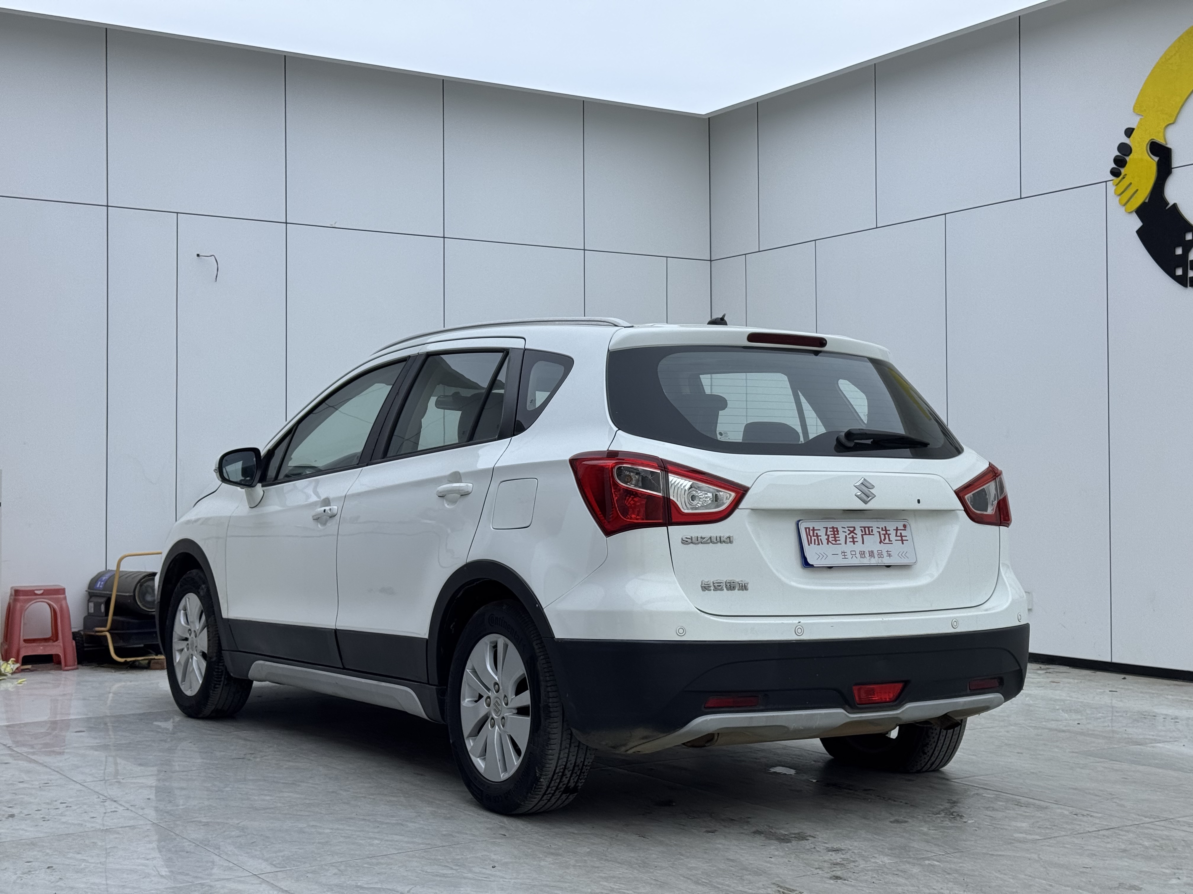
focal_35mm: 48
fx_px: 1654
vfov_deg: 30.3
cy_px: 447
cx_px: 596
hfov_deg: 39.7
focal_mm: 6.76
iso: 64
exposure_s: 1/621
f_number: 1.78
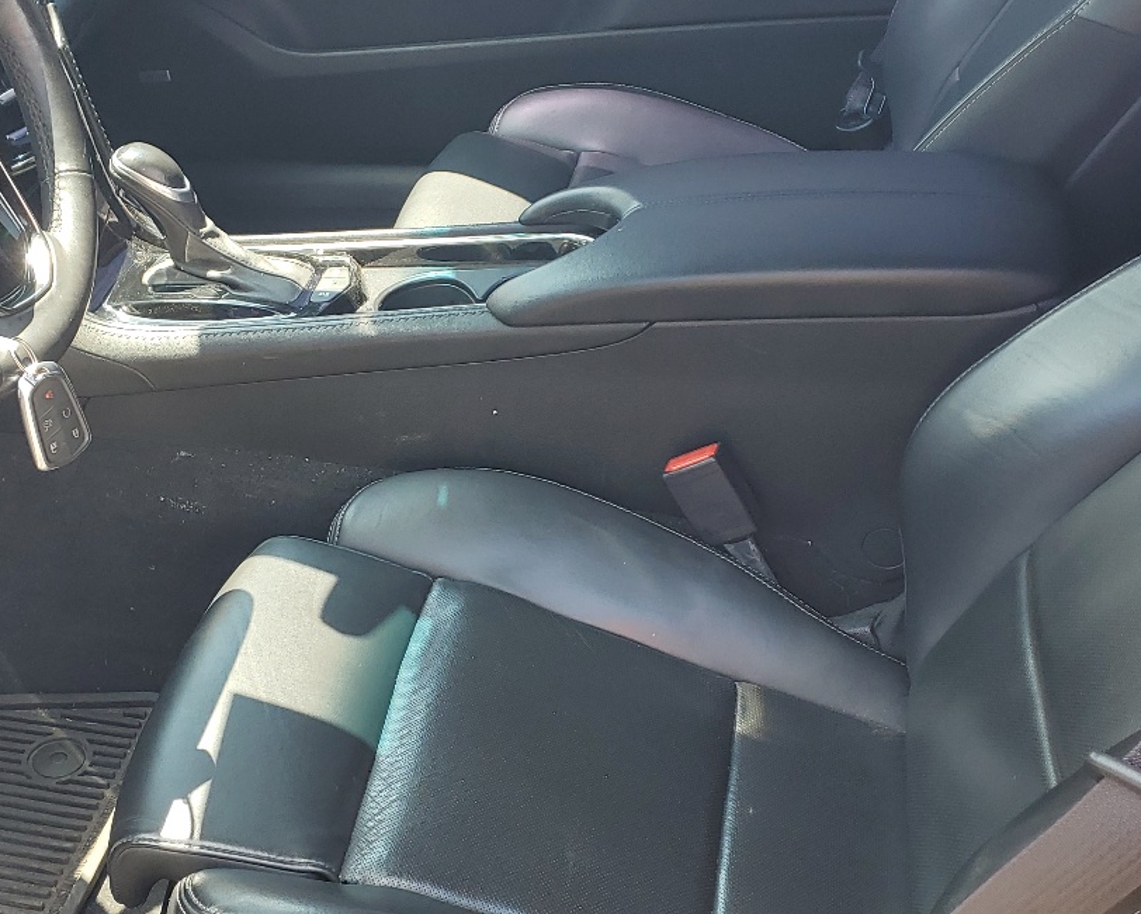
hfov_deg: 36.9
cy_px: 487
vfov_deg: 30.3
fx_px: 1689
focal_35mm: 50
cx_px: 375
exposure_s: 1/278
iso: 50
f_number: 1.5
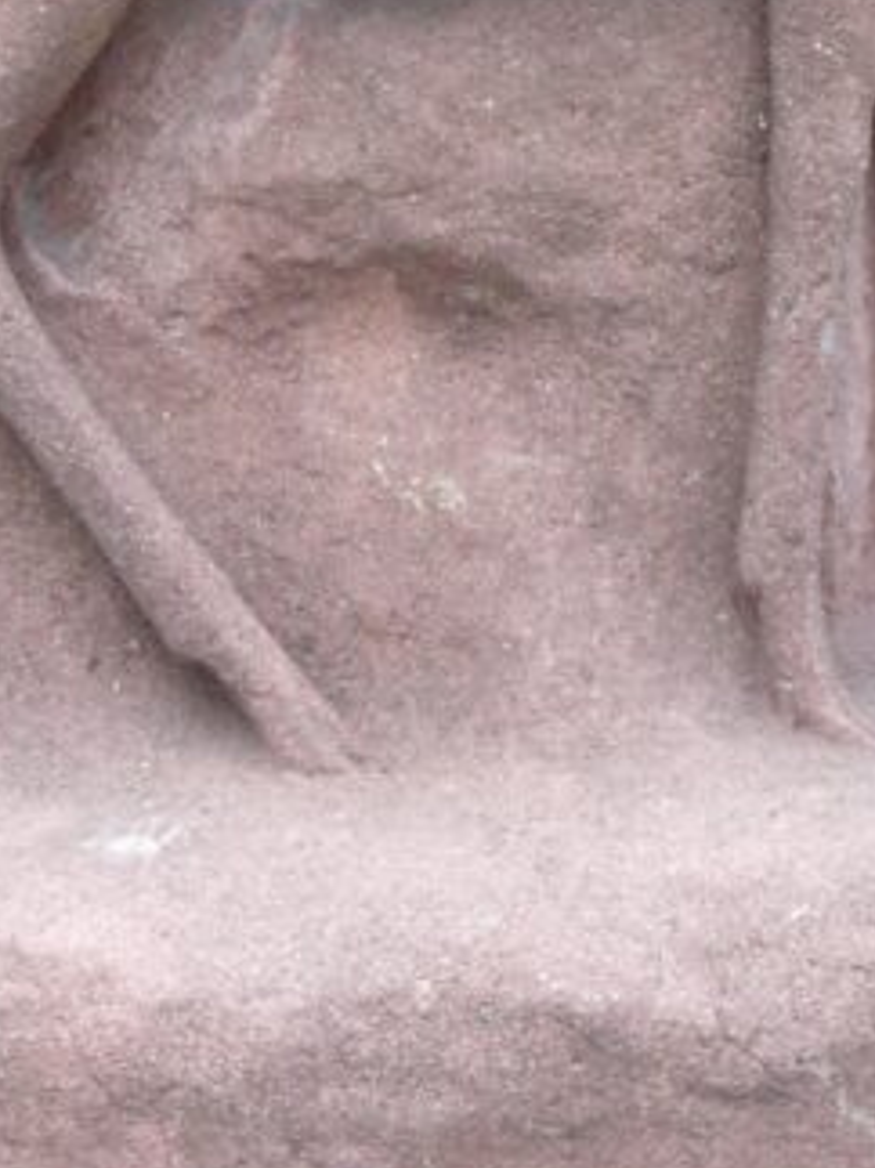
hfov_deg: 11.4
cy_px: -340
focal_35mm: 130
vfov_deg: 14.5
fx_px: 4384
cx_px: 705
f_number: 3
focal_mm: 7.3
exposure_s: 1/30
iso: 100
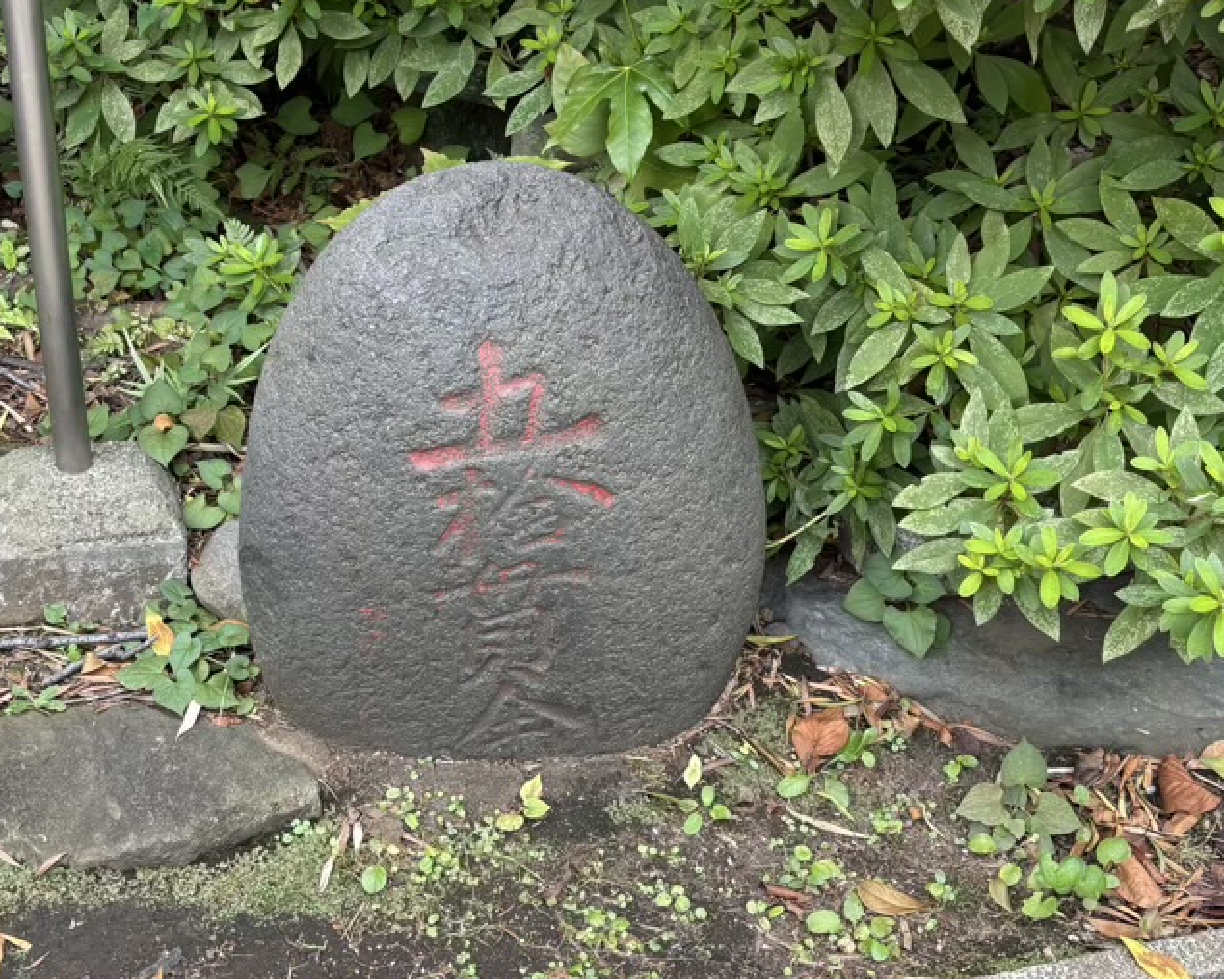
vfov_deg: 51.5
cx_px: 553
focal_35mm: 28
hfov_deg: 62.1
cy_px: 481
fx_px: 1014
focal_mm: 5.96
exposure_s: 1/121
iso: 40
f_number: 1.6
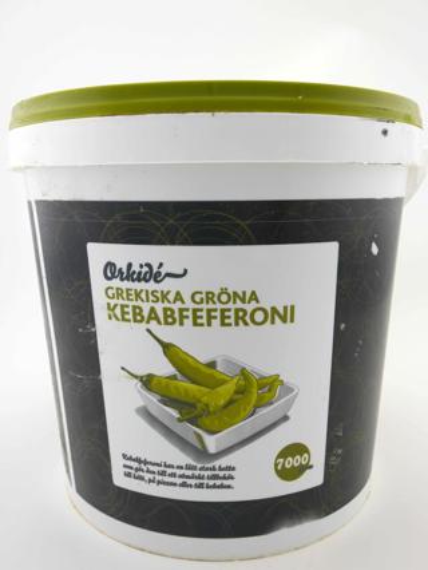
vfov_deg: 56.8
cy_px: 285
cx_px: 214
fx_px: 527
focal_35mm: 32
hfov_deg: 44.2
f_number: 5.6
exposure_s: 1/200
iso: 200
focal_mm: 16
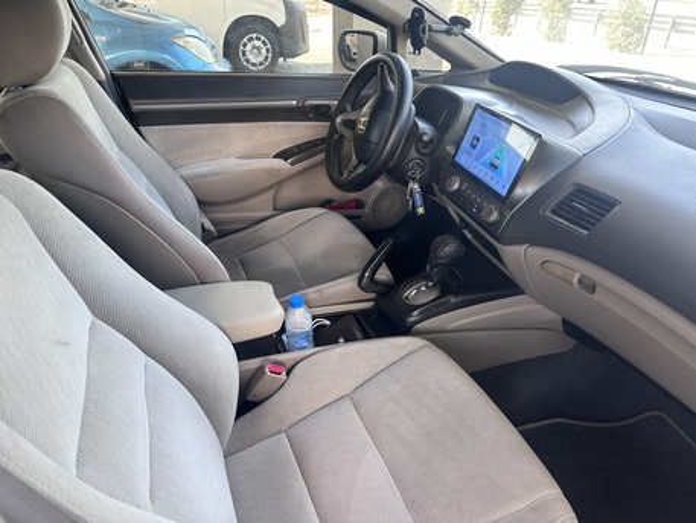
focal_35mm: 24
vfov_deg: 56.8
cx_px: 348
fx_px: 483
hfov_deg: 71.6
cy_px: 262
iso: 80
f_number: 1.78
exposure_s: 1/121
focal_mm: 6.86
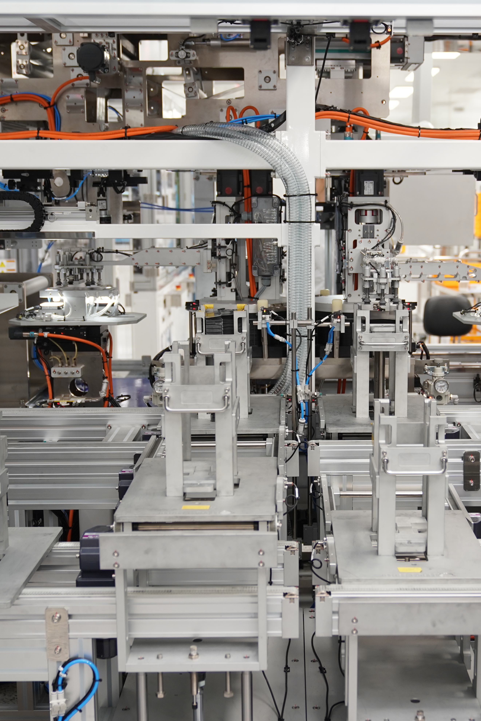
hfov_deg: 25.4
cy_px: 360
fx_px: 1062
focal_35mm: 53
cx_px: 313
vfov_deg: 37.5
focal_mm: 35
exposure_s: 1/80
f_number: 2.8
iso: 400
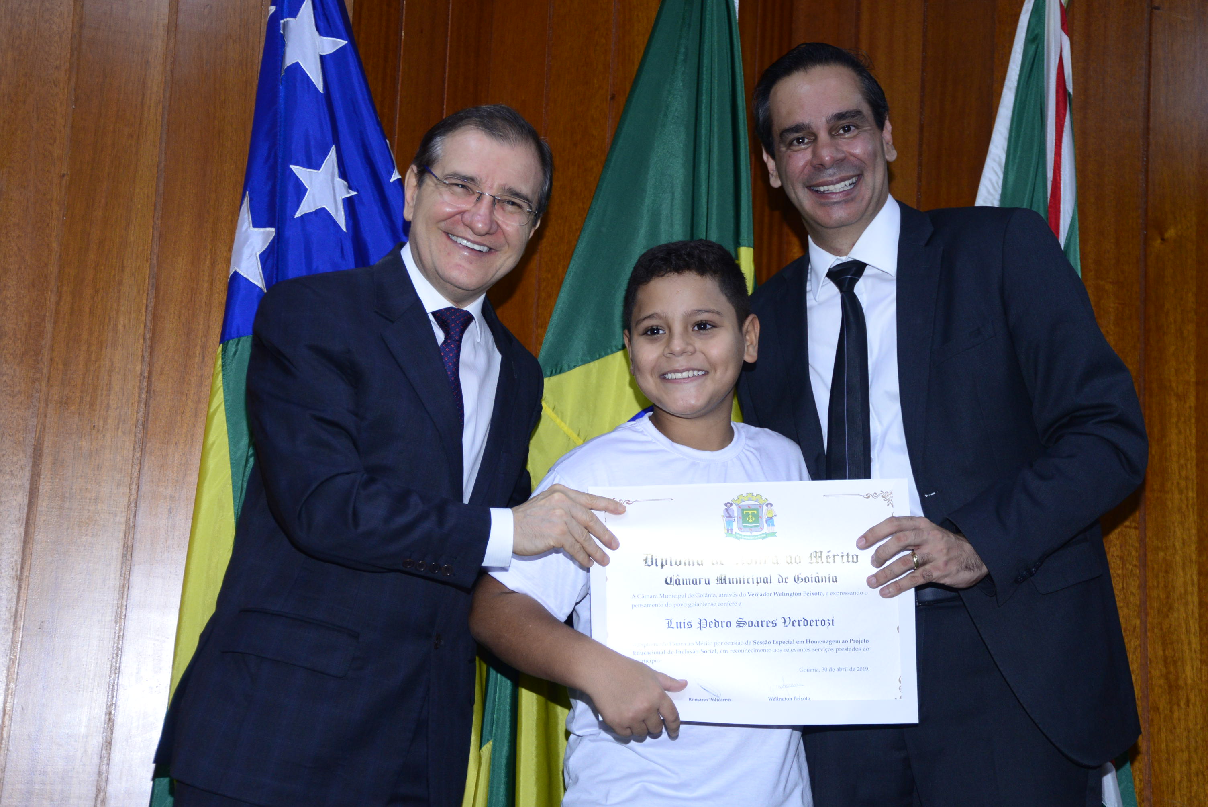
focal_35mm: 65
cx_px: 604
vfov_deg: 20.9
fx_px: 2182
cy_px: 404
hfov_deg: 30.9
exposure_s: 1/125
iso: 1600
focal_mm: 65
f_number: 5
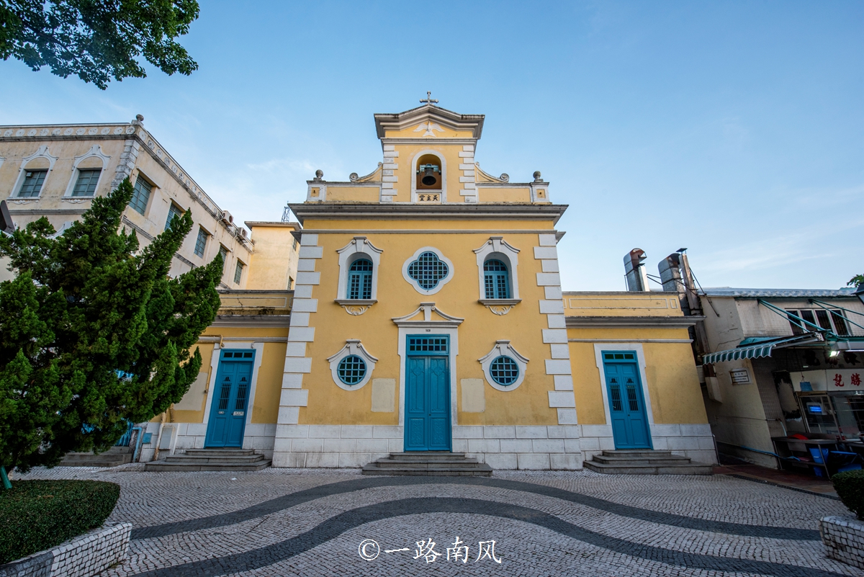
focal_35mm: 14
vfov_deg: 81.3
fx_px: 336
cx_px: 432
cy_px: 288
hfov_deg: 104.2
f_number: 9
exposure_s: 1/80
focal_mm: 14
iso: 320
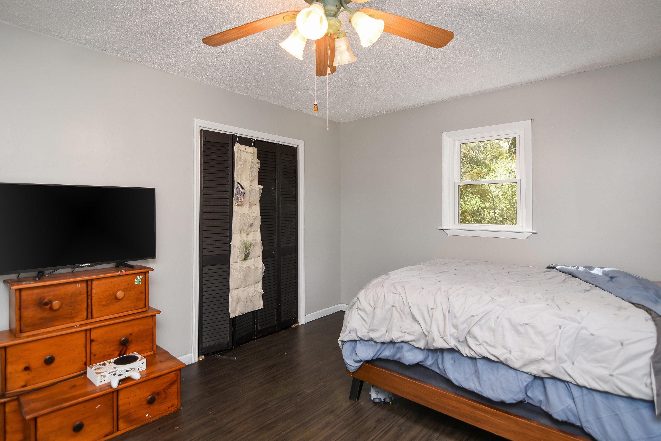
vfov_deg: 68.8
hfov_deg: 91.5
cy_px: 216
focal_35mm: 18
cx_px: 321
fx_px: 322
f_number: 3.2
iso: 100
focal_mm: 11
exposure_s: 1/4
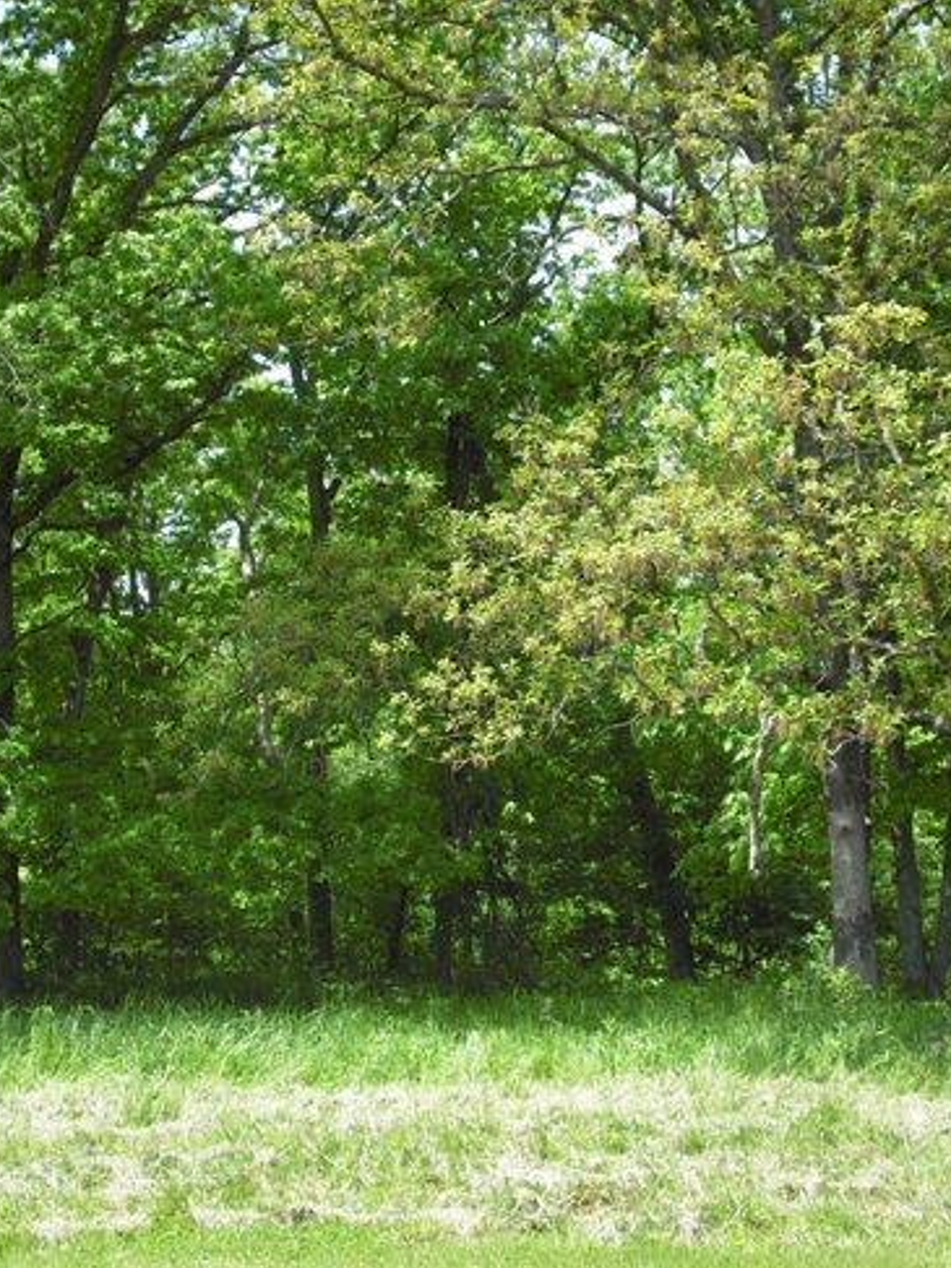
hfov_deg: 28.5
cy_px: 635
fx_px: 1869
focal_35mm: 51
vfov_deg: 37.5
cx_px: 395
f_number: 5.6
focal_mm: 6.2
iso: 100
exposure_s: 1/125
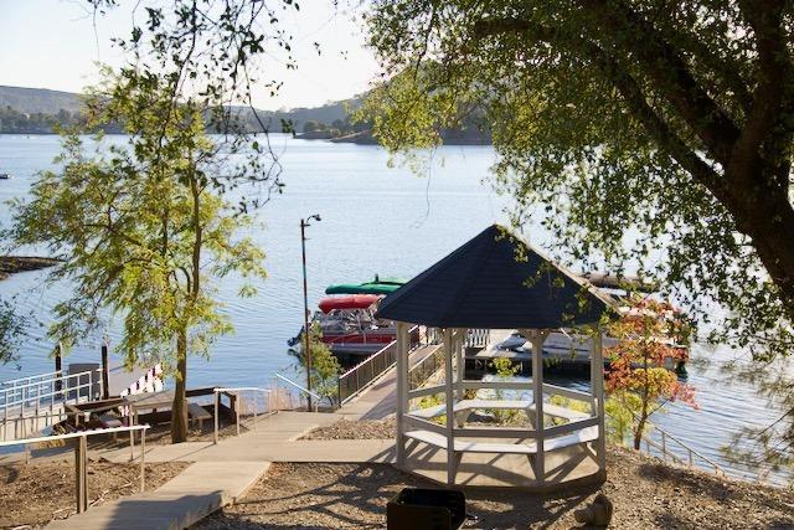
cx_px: 397
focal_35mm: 50
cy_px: 265
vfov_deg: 27.0
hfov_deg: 39.6
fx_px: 1103
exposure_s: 1/250
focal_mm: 50
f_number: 5.6
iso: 160
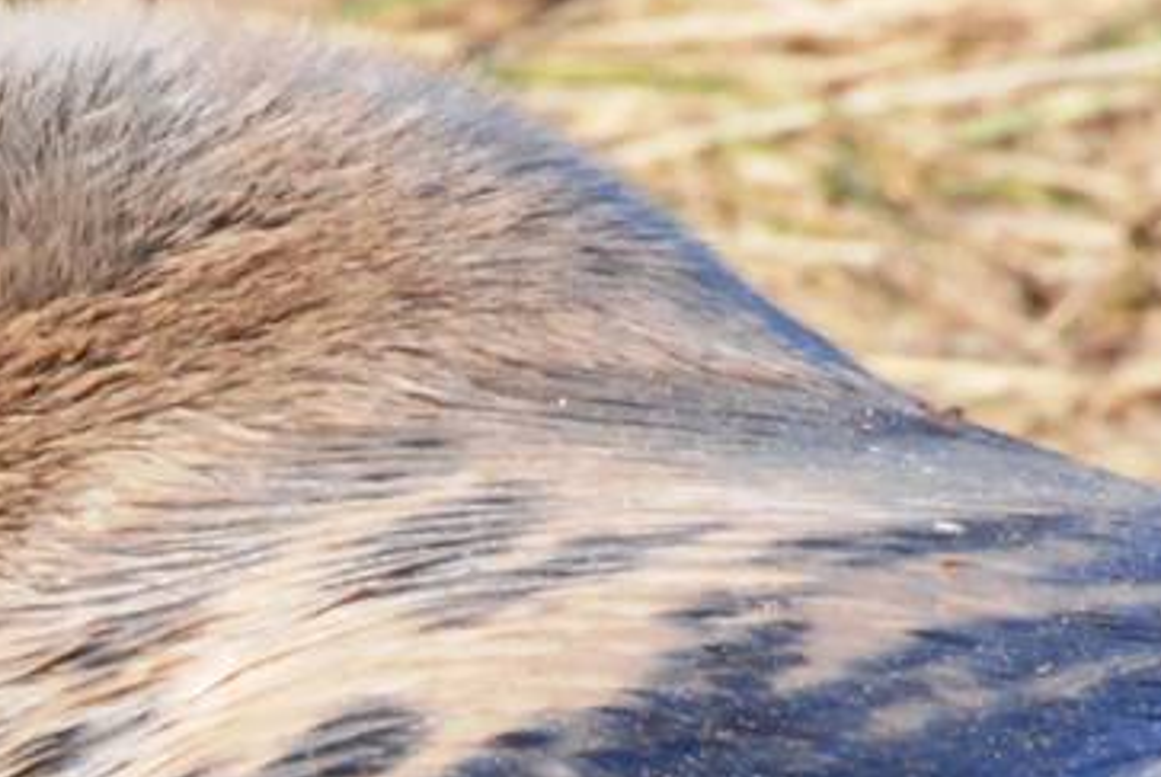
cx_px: -374
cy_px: 1345
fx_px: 64028
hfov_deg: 1.0
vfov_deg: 0.7
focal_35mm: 1983
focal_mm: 300
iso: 1000
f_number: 20
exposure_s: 1/160
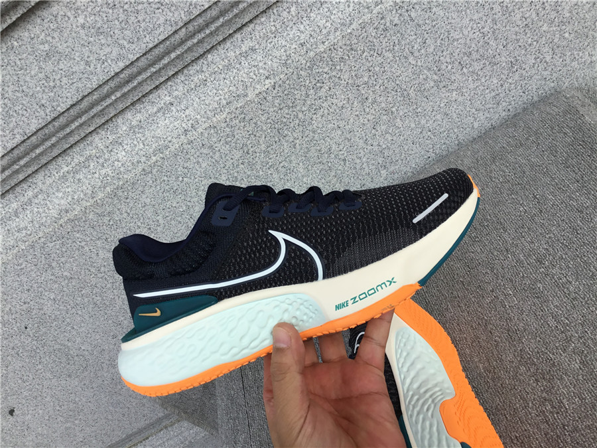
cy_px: 224
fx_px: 535
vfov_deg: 45.4
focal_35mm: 31
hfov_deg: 58.4
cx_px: 298
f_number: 2.4
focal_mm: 3.3
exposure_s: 1/488
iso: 25
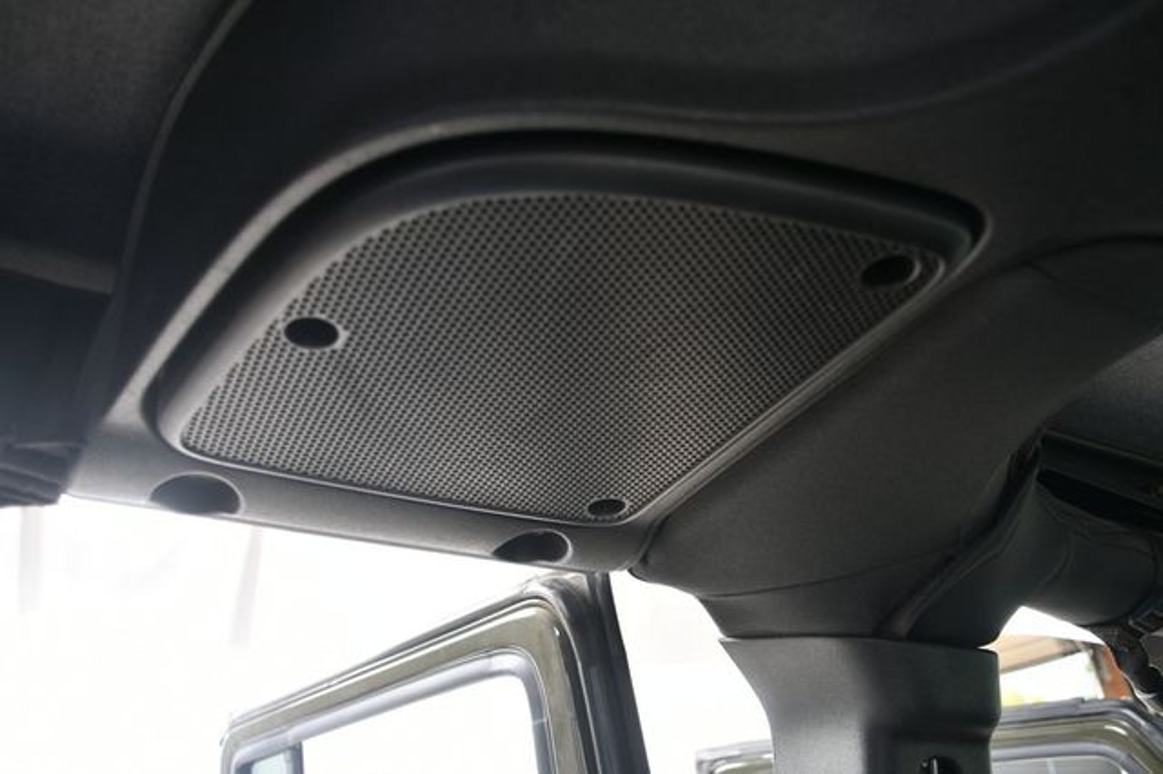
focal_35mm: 30
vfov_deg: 43.6
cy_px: 387
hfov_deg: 62.0
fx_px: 969
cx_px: 582
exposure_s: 1/160
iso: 100
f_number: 4
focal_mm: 20
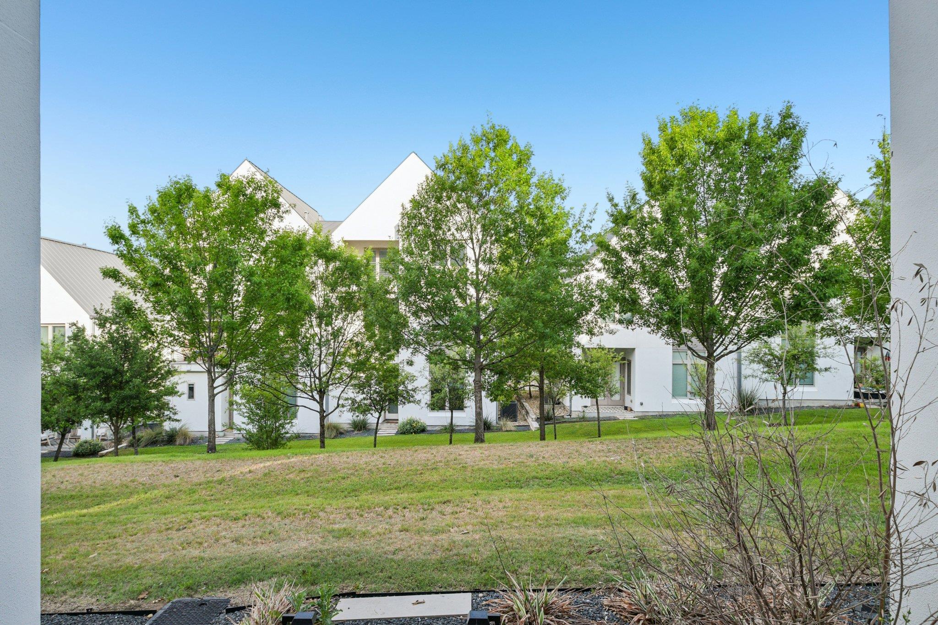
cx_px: 469
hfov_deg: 81.2
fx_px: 547
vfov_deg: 59.5
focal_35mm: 21
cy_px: 312
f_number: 8
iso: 400
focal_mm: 14
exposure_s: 1/160
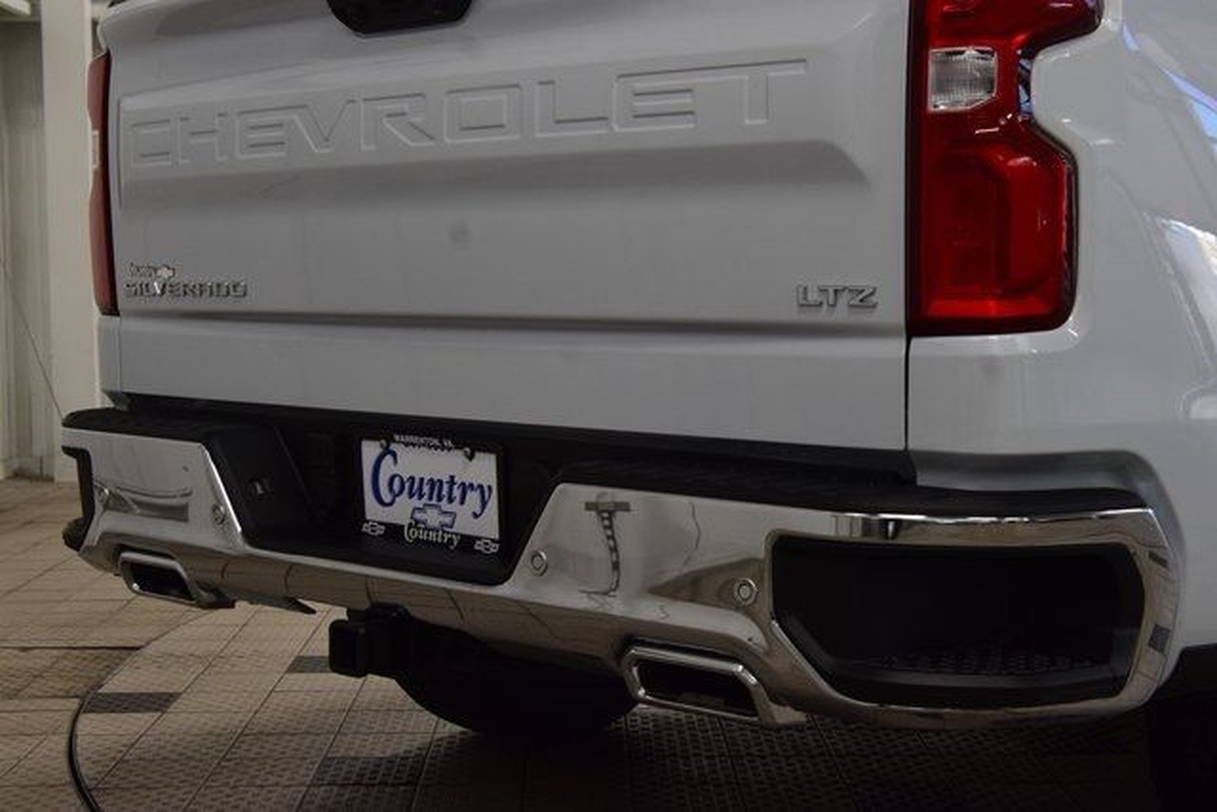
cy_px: 406
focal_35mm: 57
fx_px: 1927
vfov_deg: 23.8
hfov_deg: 35.0
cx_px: 608
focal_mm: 38
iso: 1250
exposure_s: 1/60
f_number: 8
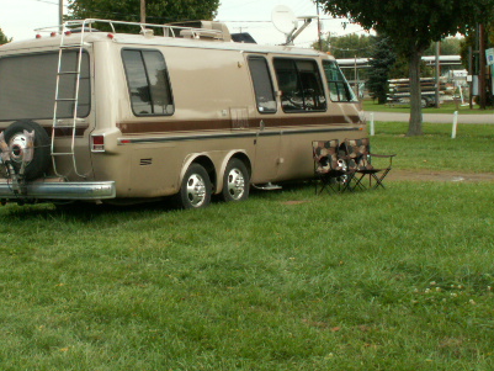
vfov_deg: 19.5
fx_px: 1071
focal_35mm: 75
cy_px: 100
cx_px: 283
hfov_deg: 26.0
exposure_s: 1/60
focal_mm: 7.79
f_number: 8
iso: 50
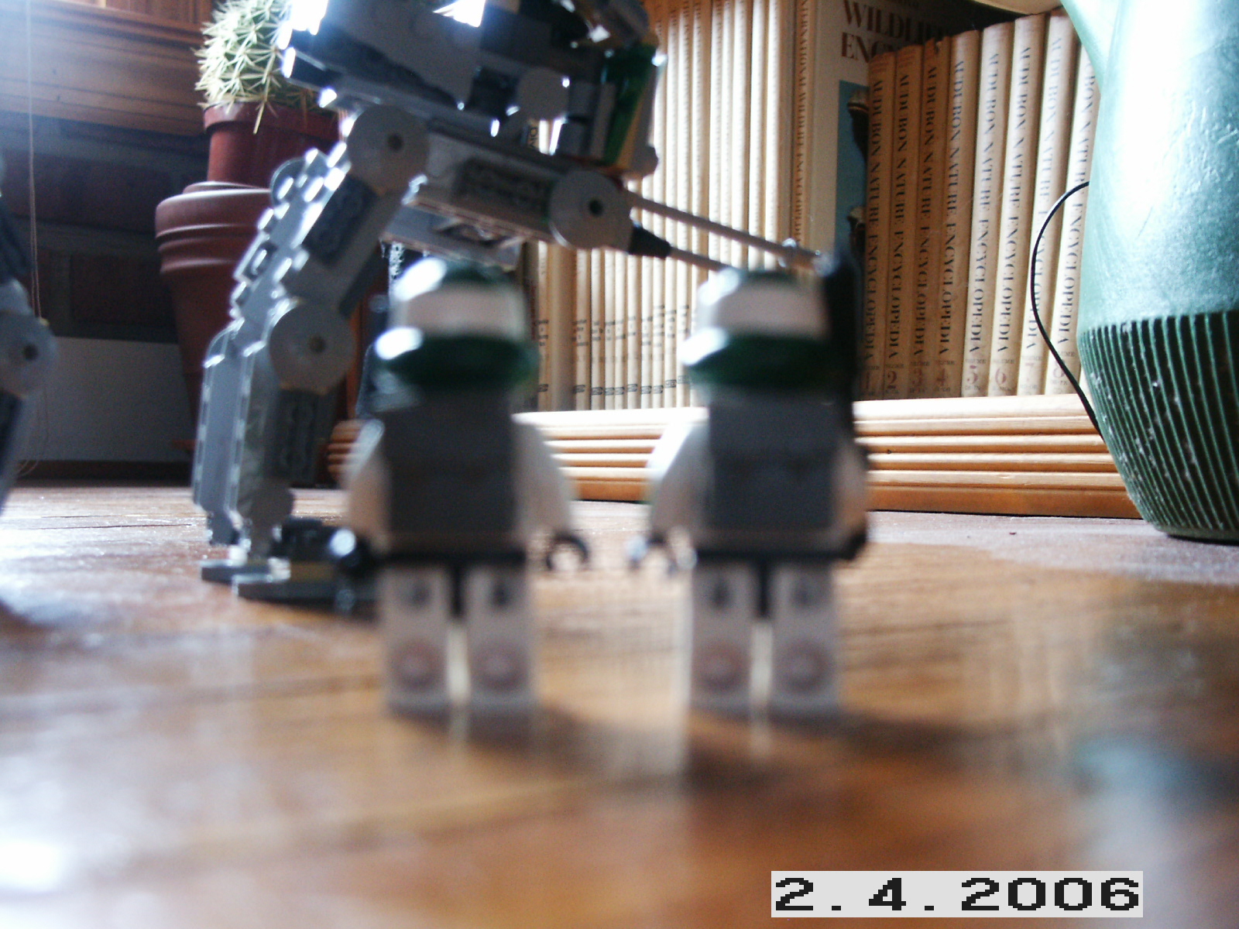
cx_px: 620
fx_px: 1539
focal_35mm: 43
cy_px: 464
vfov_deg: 33.6
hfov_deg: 43.9
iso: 200
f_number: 3.6
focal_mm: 8.89
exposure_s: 1/8
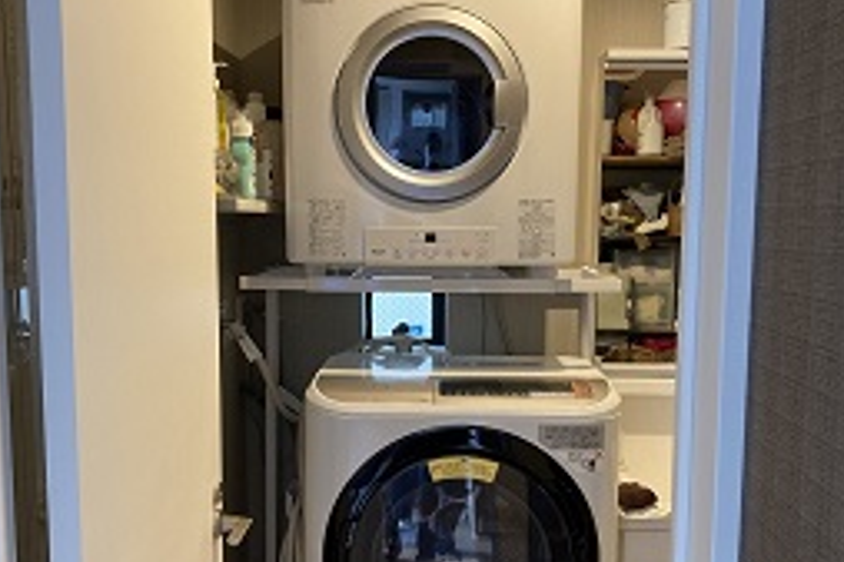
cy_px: 338
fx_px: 937
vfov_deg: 33.3
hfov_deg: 48.5
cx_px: 422
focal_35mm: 40
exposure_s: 1/50
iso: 200
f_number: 1.8
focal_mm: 3.99
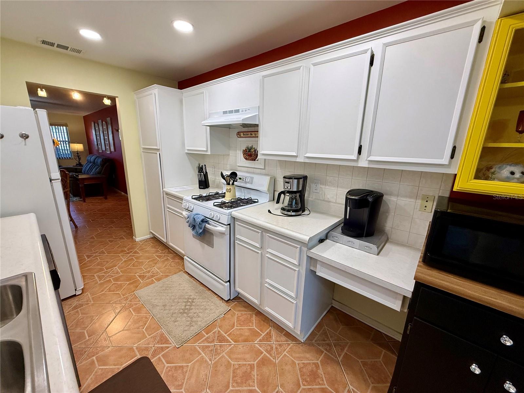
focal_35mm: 14
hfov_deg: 102.1
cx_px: 262
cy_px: 196
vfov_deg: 85.7
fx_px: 212
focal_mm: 2.22
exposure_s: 1/120
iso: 160
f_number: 2.2
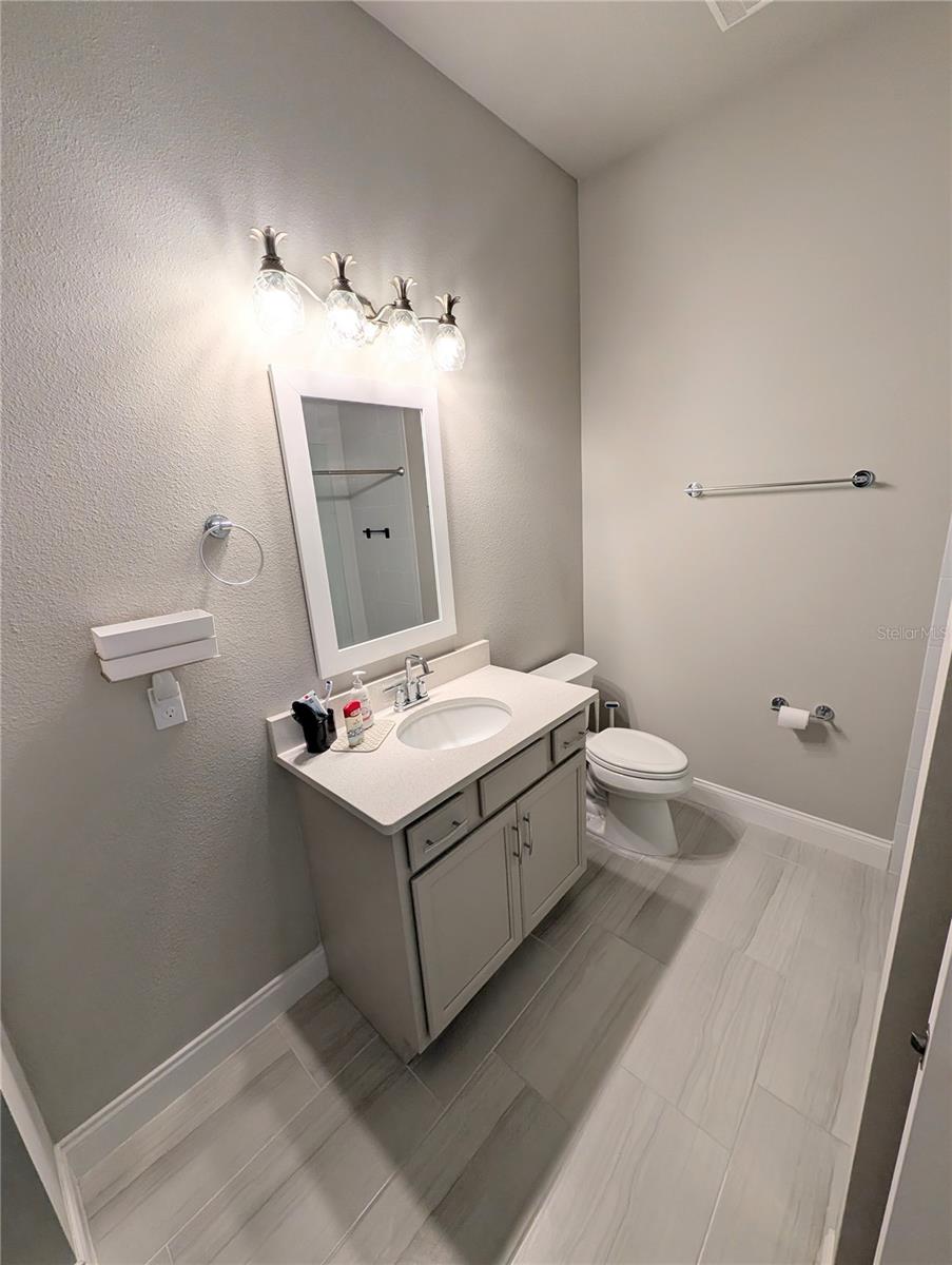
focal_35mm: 12
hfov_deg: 94.6
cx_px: 476
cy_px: 632
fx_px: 439
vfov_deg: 110.5
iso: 46
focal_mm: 2.02
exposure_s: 1/93
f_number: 1.7
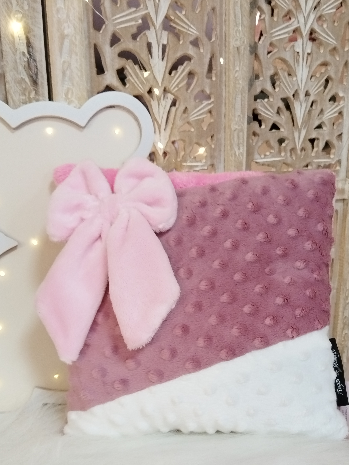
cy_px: 312
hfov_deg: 37.7
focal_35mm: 38
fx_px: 511
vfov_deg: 48.1
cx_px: 196
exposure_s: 1/33.3
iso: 800
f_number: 1.9
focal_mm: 4.95
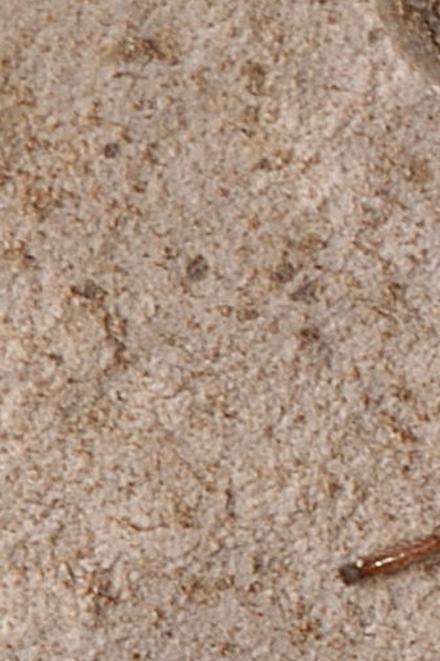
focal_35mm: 941
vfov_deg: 2.2
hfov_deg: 1.5
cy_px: 106
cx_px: 1186
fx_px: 17262
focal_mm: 105
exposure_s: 1/180
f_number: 40
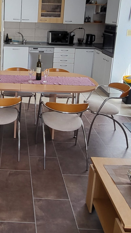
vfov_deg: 51.3
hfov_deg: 29.6
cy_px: 68
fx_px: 235
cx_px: 8
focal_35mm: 38
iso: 100
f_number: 2.2
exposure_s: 1/50
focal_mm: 1.7
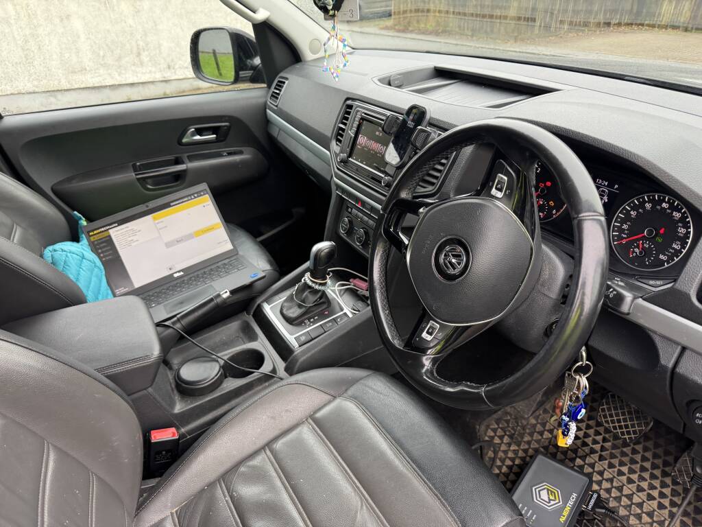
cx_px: 351
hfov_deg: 71.6
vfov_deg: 56.8
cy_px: 264
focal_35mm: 24
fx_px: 487
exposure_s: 1/121
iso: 200
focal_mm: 6.76
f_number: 1.78
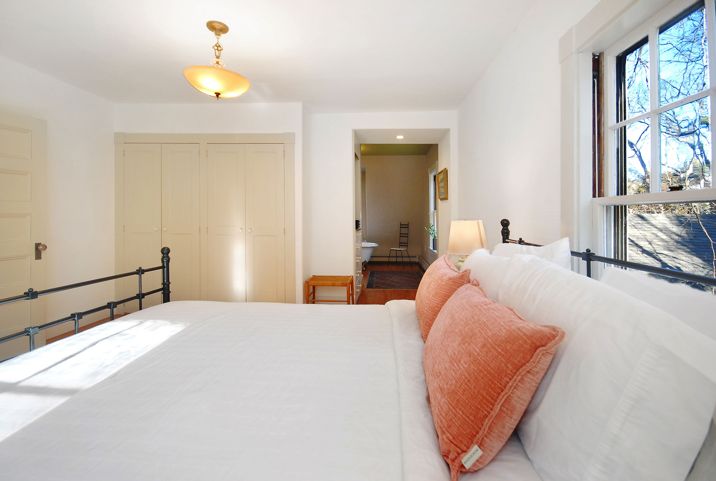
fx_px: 299
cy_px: 240
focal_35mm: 15
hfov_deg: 100.3
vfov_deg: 77.6
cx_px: 358
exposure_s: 1/60
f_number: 5.6
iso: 400
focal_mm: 10
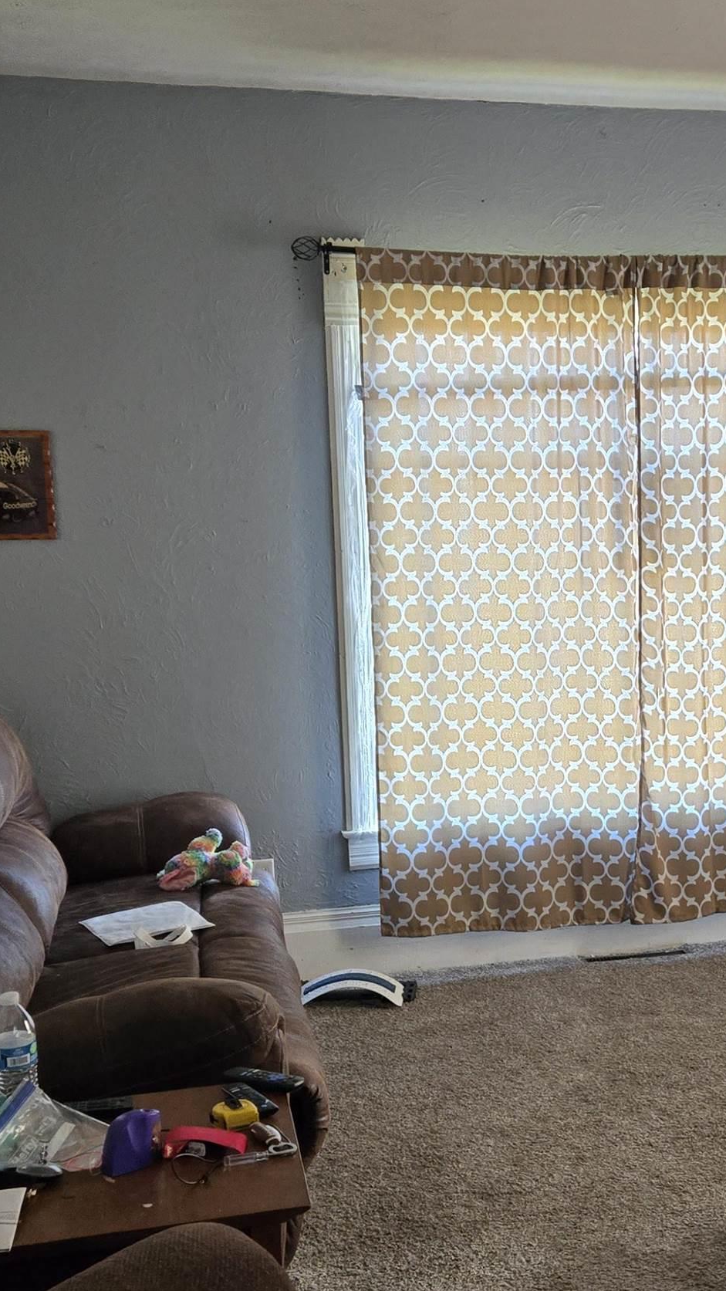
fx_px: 1574
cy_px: 738
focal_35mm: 46
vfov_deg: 44.5
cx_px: 600
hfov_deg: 25.4
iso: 640
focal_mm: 5.4
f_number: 1.8
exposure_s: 1/120
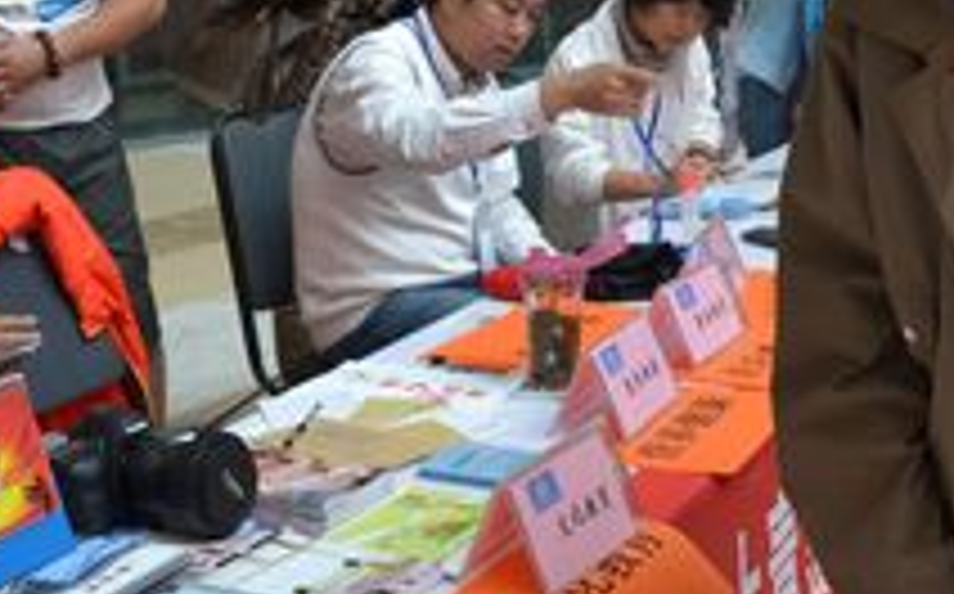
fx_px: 1688
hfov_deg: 31.3
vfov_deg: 19.9
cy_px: 205
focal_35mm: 65
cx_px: 626
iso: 800
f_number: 5
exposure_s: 1/160
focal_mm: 18
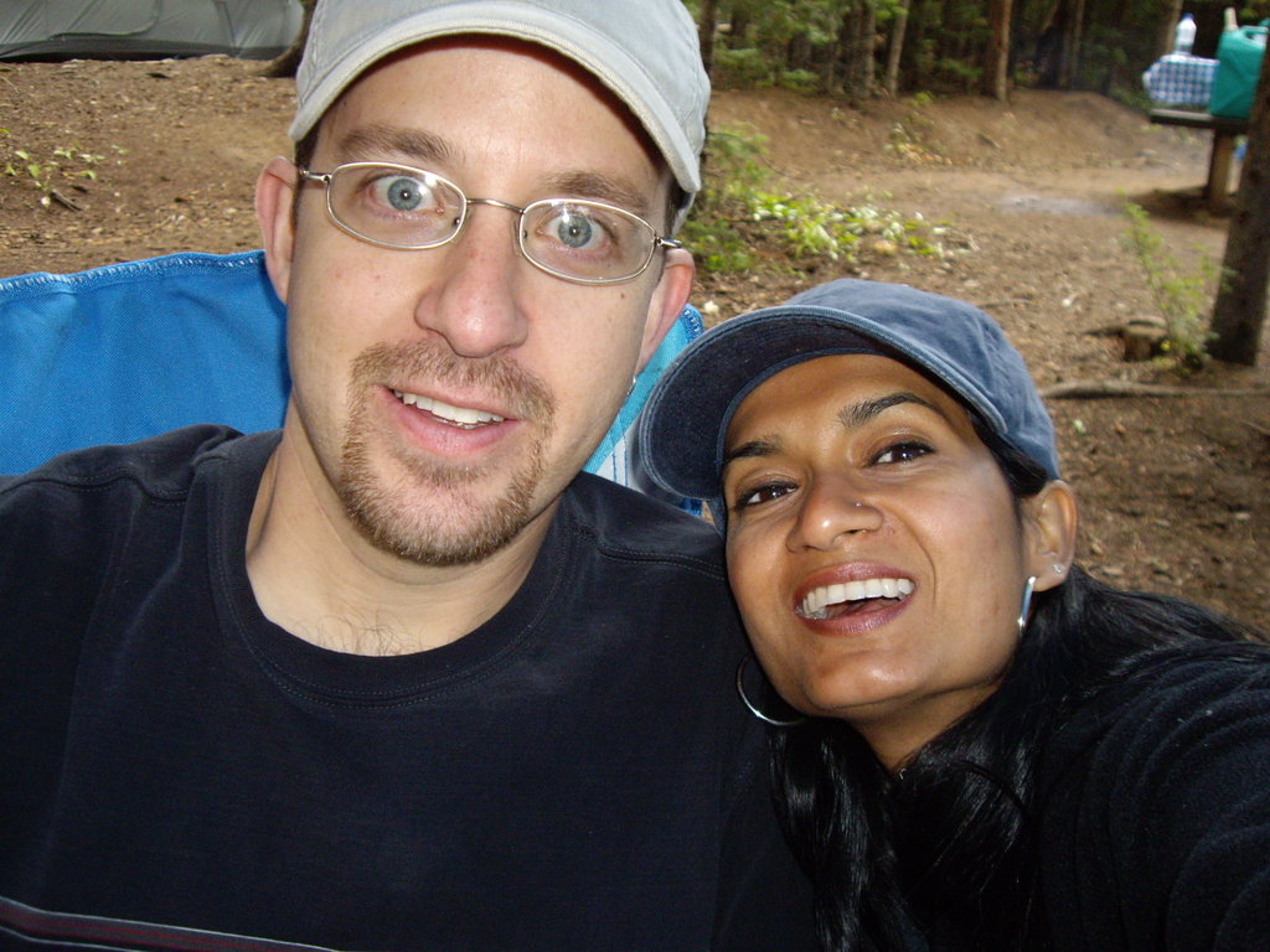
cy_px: 476
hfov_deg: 49.0
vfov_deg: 37.7
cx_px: 635
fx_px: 1394
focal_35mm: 38
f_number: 2.7
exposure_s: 1/40
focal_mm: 6.2
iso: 200
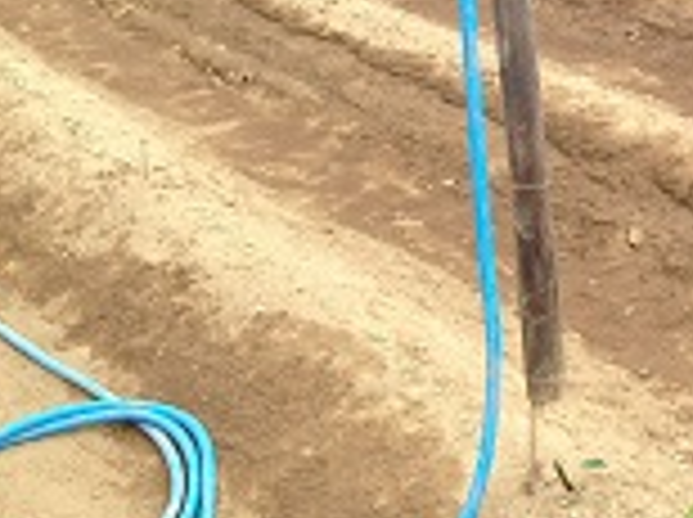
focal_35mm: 91
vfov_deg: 15.6
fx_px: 1819
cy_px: -99
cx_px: 720
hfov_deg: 20.7
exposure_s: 1/319
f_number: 2.4
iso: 50
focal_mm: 4.28
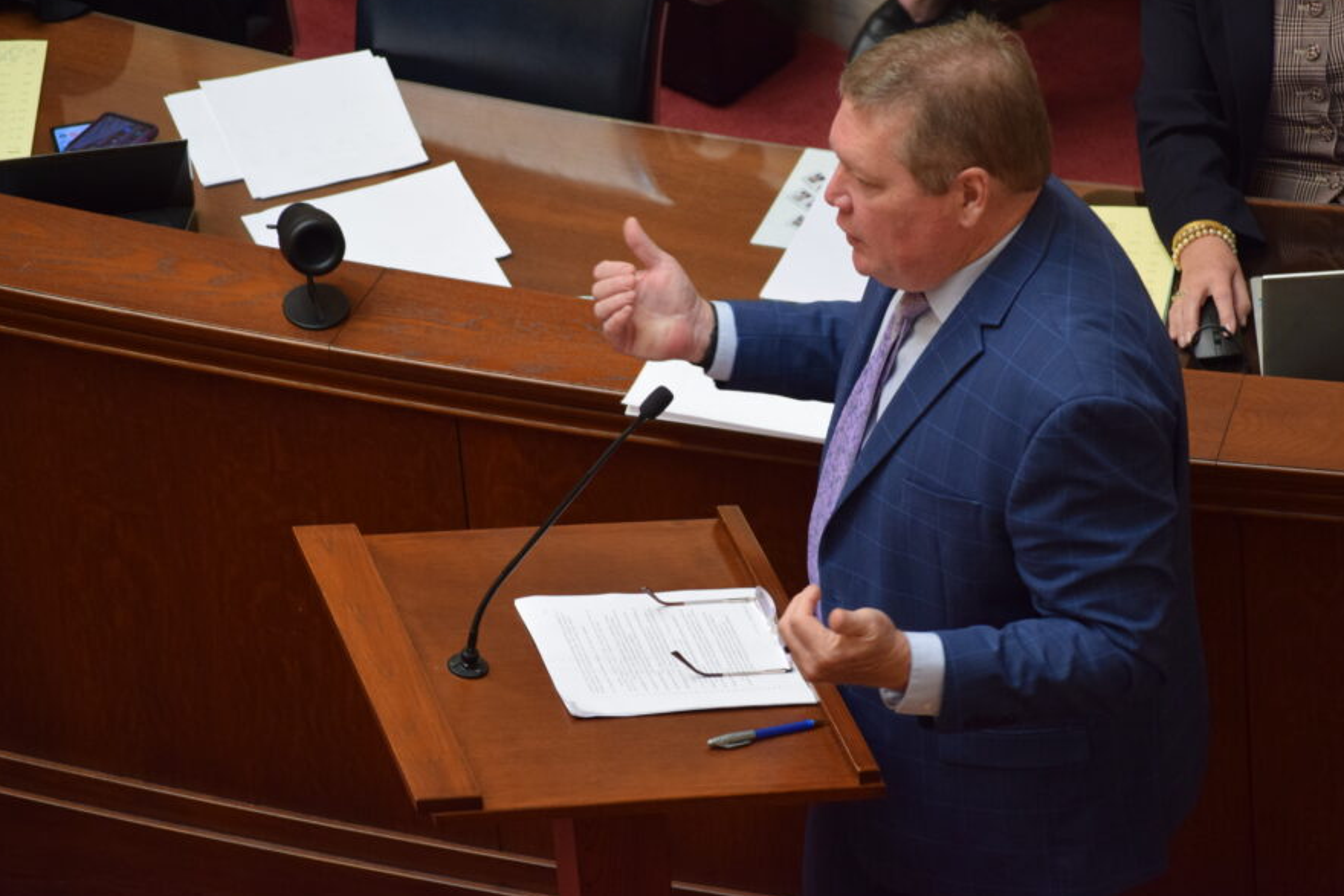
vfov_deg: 7.2
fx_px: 7169
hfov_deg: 10.7
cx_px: 768
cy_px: 388
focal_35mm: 192
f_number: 4.5
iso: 1400
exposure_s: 1/60
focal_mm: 110
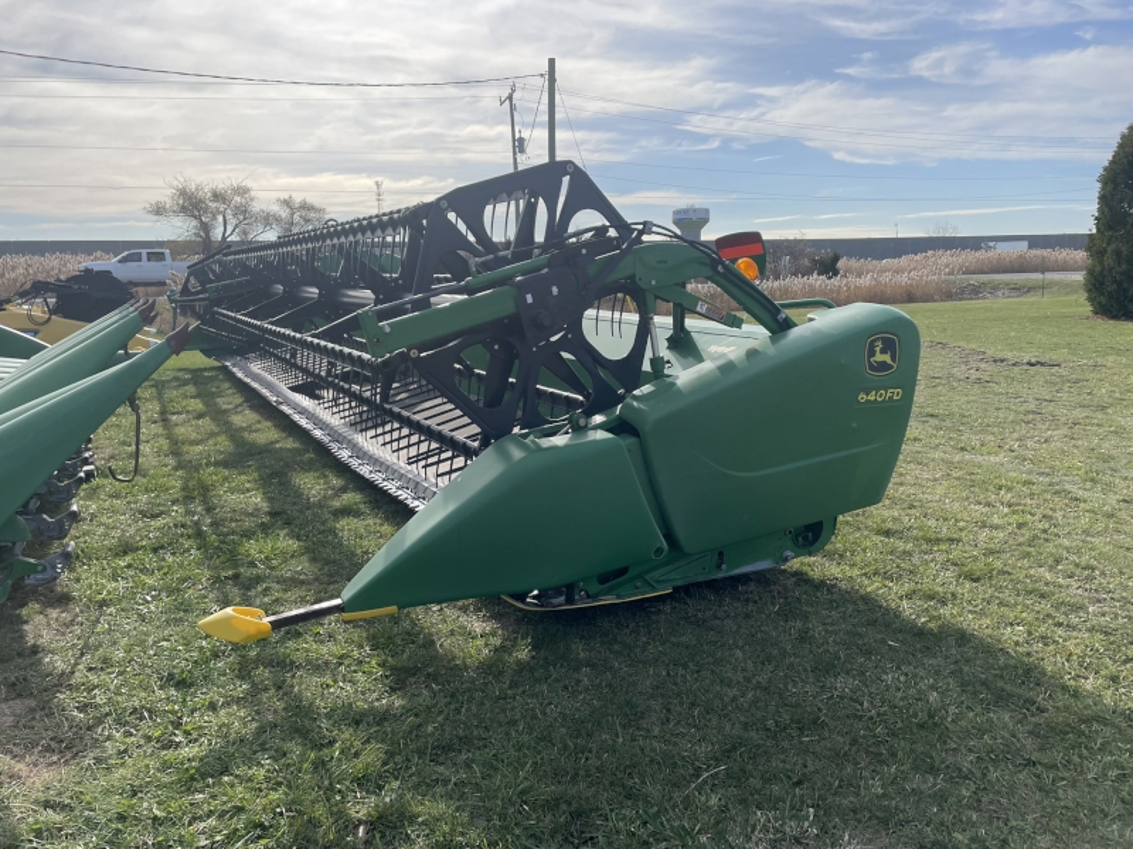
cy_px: 424
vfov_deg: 53.1
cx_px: 566
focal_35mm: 26
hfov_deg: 67.3
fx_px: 851
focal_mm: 4.2
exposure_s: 1/4831
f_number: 1.6
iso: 32
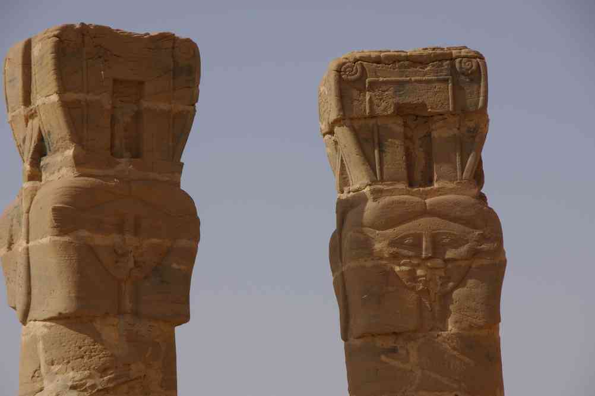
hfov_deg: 11.4
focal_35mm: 180
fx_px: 2972
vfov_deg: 7.6
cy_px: 198
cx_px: 298
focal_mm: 119.9
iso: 100
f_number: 9.5
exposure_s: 1/180
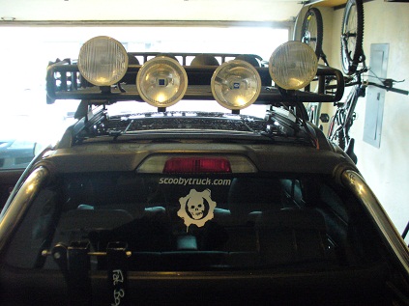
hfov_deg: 50.2
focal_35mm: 37
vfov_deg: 38.6
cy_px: 153
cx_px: 204
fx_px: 437
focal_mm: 6.1
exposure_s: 1/30
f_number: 2.8
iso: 400
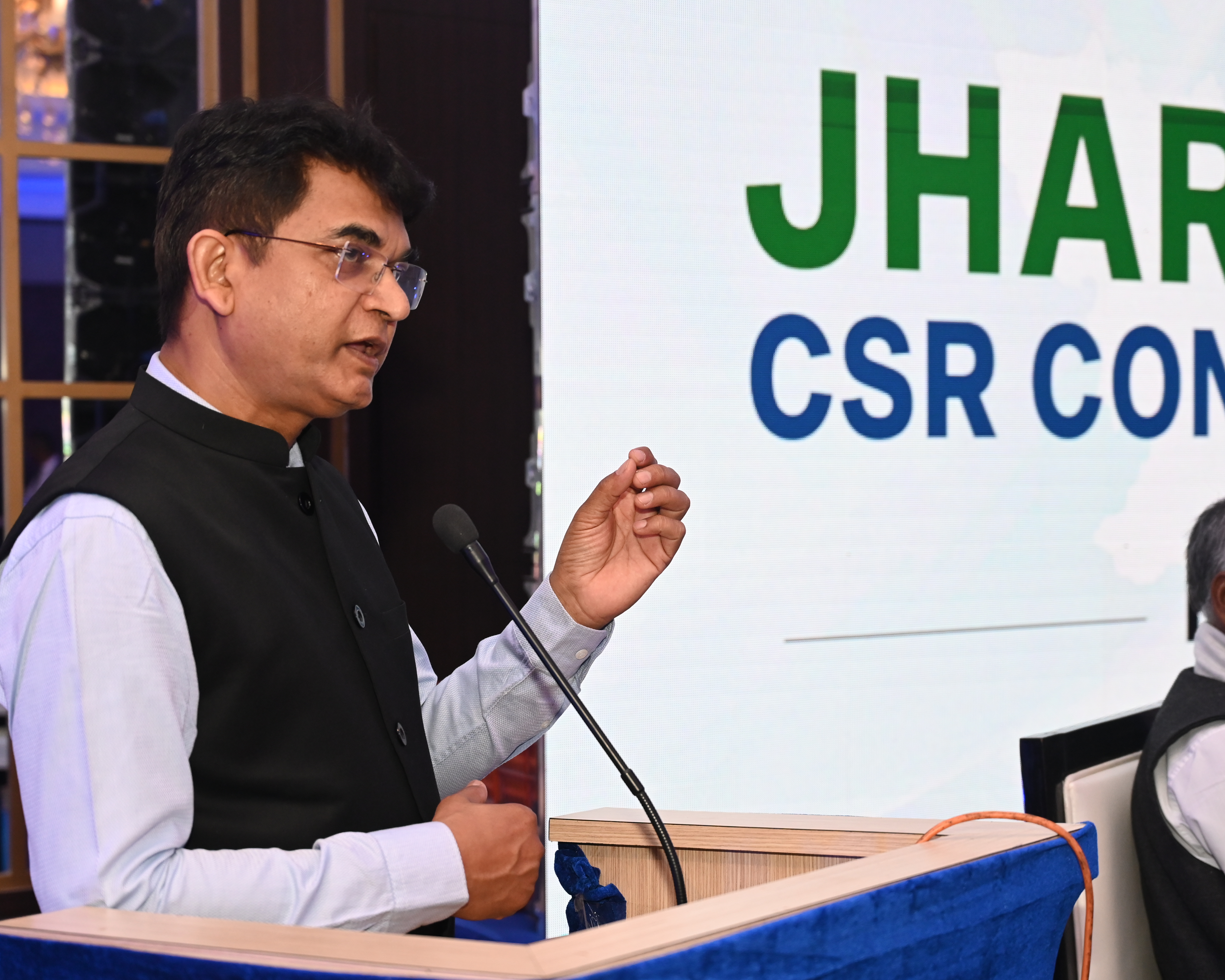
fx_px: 2067
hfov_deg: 33.0
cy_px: 486
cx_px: 668
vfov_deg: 26.7
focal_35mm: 57
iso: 2000
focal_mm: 50
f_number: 4
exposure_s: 1/160
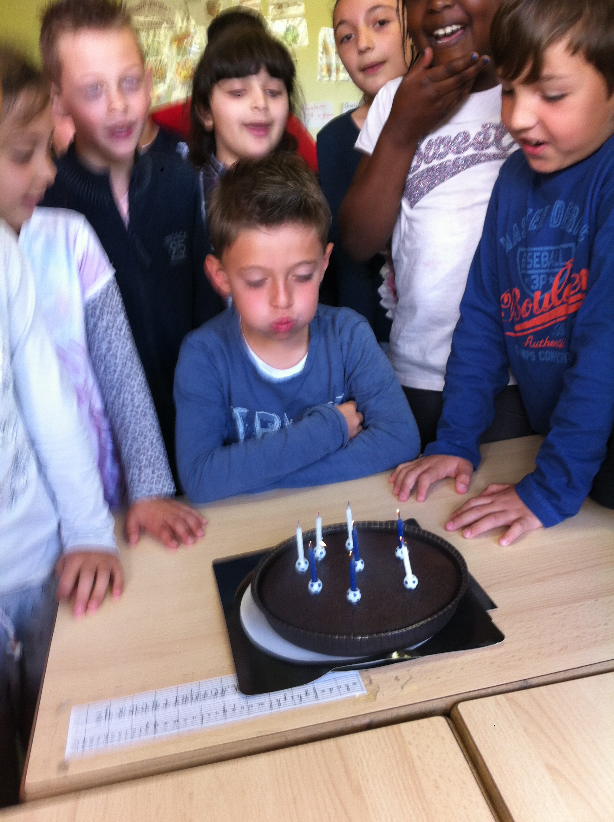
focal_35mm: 35
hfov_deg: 40.6
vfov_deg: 52.7
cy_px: 411
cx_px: 307
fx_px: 830
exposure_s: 1/15
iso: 80
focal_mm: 3.85
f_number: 2.8
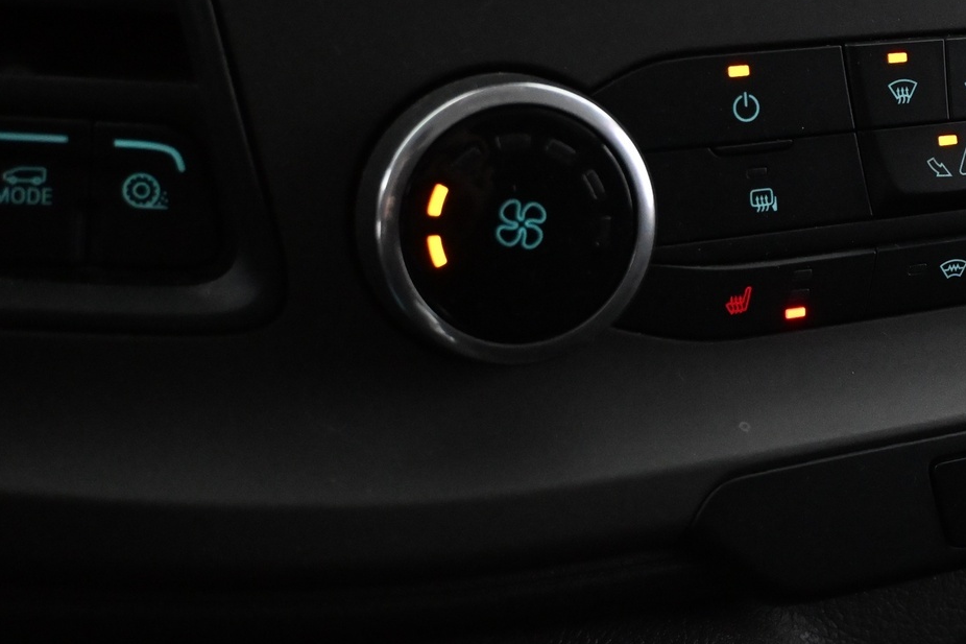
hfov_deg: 33.8
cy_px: 183
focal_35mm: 56
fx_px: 1514
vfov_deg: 23.8
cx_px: 841
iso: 5600
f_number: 4
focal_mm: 21.5
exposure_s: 1/60
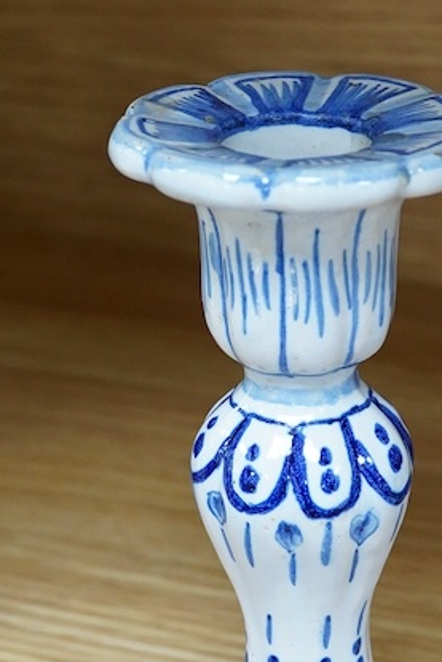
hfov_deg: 11.2
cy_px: 358
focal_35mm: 122
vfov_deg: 16.8
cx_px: 306
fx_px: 2245
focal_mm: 30
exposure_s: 1/160
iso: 2500
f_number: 8
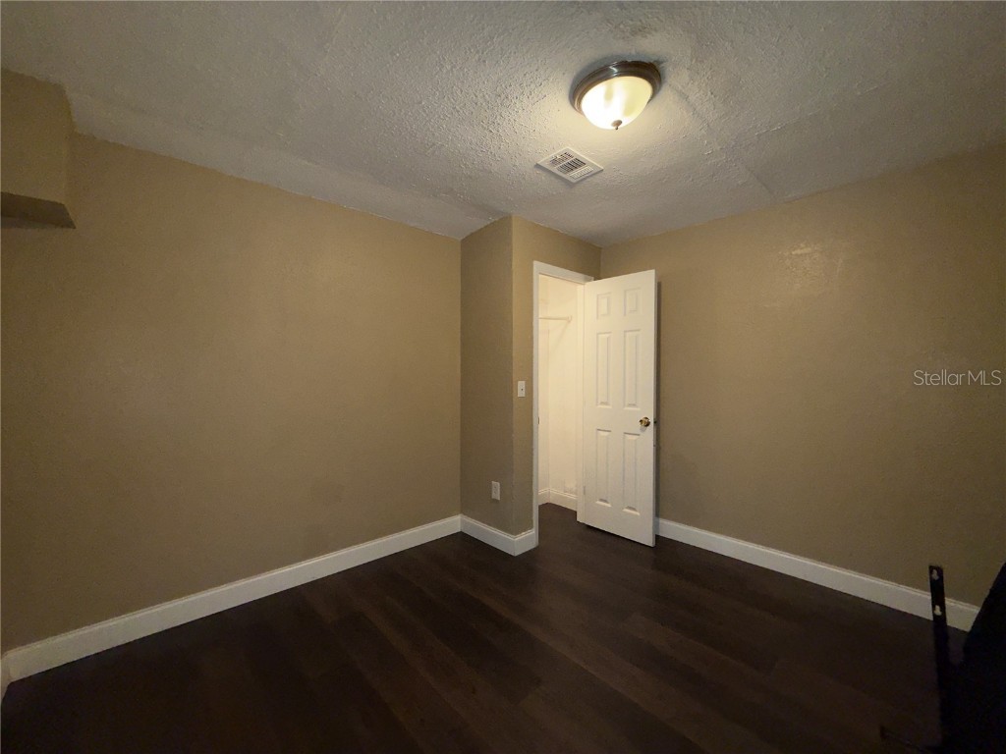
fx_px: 407
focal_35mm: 14
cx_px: 503
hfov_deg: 102.1
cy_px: 377
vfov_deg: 85.7
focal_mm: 2.22
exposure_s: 1/60
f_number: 2.2
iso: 100
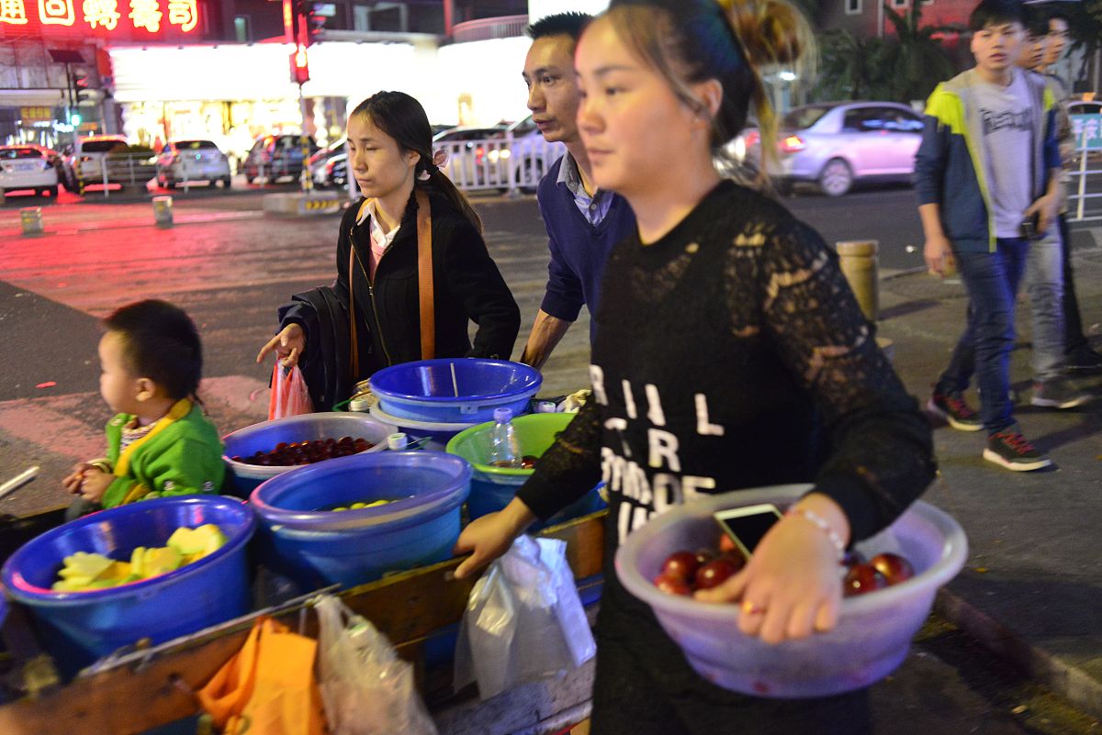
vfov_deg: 37.9
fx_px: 1072
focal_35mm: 35
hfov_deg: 54.4
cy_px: 368
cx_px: 551
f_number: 3.5
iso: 5000
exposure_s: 1/60
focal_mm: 35
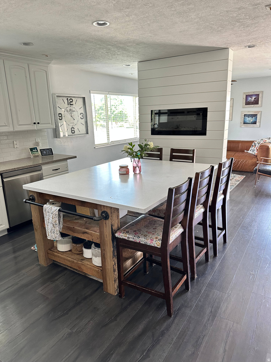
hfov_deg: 56.8
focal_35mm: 24
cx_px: 136
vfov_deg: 71.6
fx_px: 251
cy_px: 181
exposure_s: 1/103
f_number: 1.78
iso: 250
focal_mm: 6.86
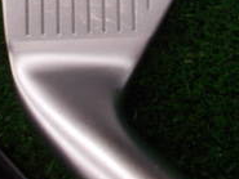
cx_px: 147
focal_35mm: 90
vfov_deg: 15.1
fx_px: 622
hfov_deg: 21.7
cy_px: -100
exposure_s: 1/25
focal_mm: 4.6
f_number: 3.2
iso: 140
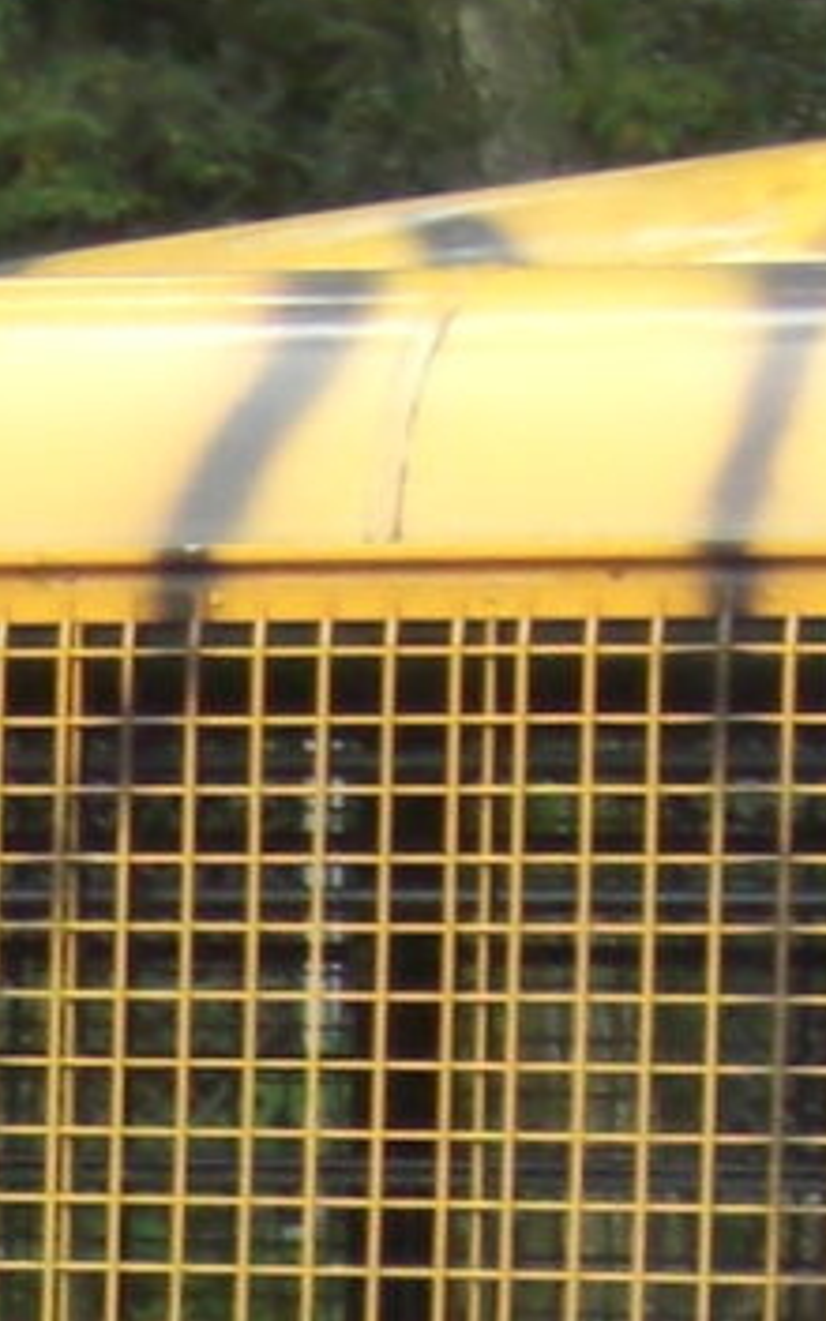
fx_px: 10553
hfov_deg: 4.3
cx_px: -1457
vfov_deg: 6.9
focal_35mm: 293
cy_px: 2526
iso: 200
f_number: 2.8
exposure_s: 1/50
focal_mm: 7.9
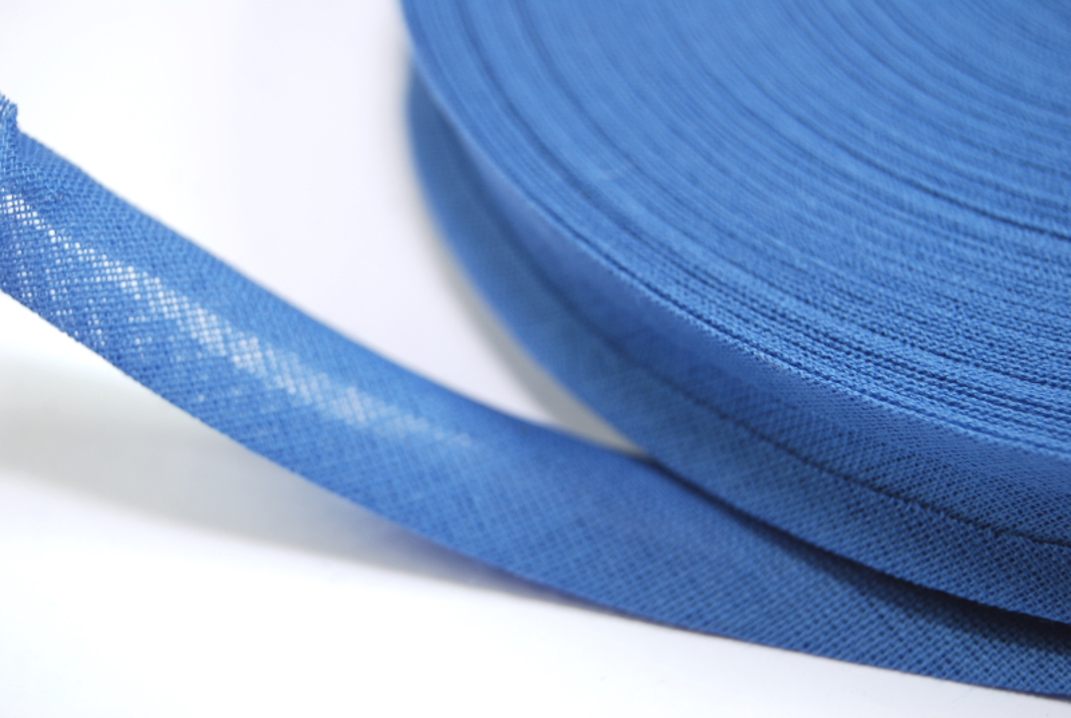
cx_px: 536
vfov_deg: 16.6
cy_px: 359
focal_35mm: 82
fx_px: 2458
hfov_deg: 24.6
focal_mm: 55
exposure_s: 1/200
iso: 200
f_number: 5.6
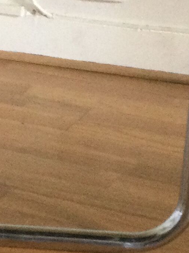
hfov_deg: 9.8
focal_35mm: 149
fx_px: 1085
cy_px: 33
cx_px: -46
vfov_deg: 13.2
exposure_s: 1/33
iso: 160
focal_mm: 3.3
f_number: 2.4
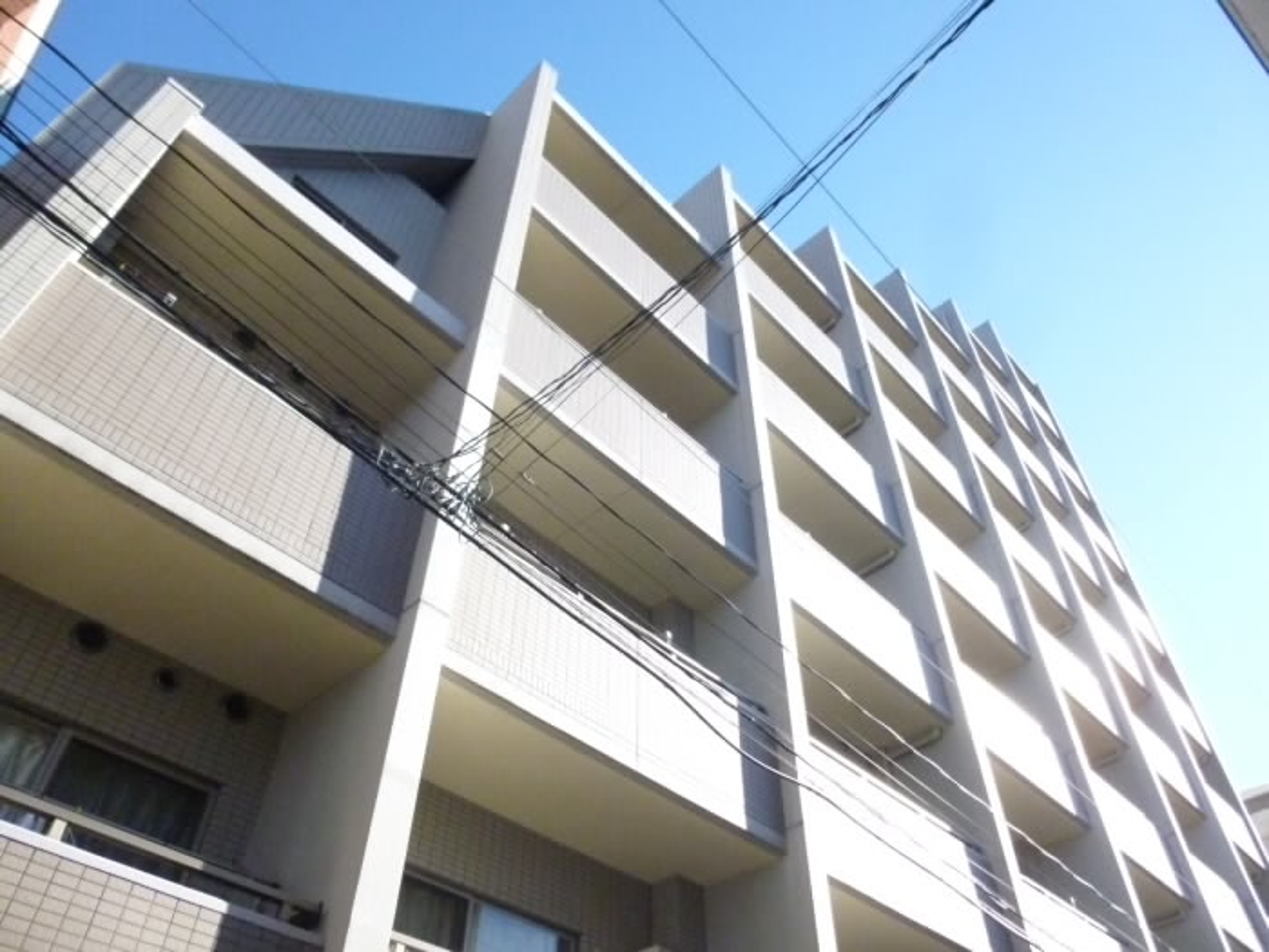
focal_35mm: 25
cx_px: 634
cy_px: 476
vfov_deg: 54.9
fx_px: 916
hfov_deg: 69.4
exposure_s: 1/320
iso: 800
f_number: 9
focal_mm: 4.5
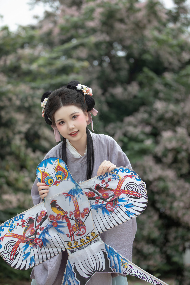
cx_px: 95
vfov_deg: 25.7
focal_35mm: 79
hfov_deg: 17.3
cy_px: 142
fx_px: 625
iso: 160
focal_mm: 80
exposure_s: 1/320
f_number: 2.8
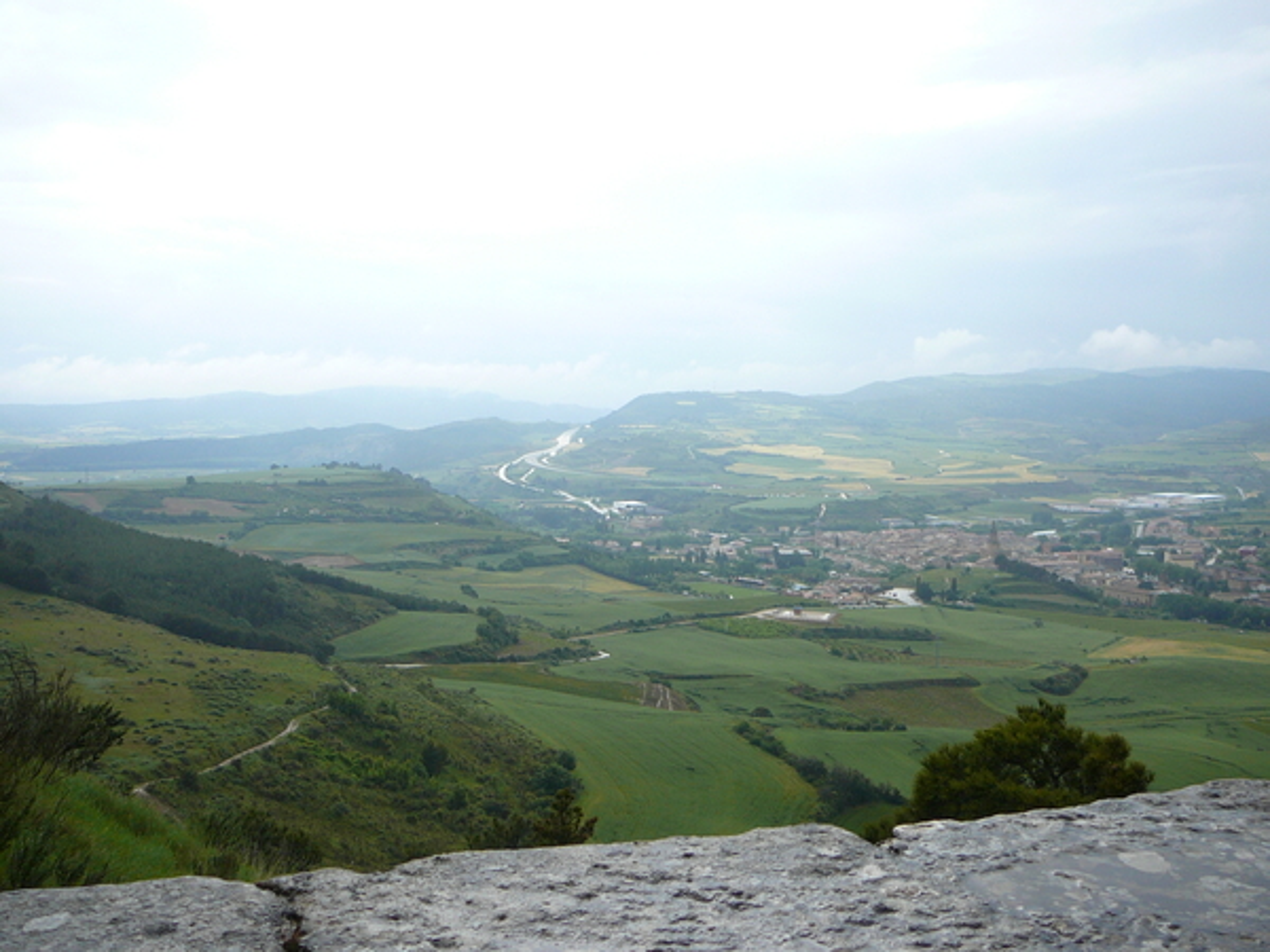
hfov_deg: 52.6
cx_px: 635
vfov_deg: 40.7
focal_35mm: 35
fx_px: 1284
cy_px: 476
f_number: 2.8
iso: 80
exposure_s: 1/800
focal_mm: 5.2
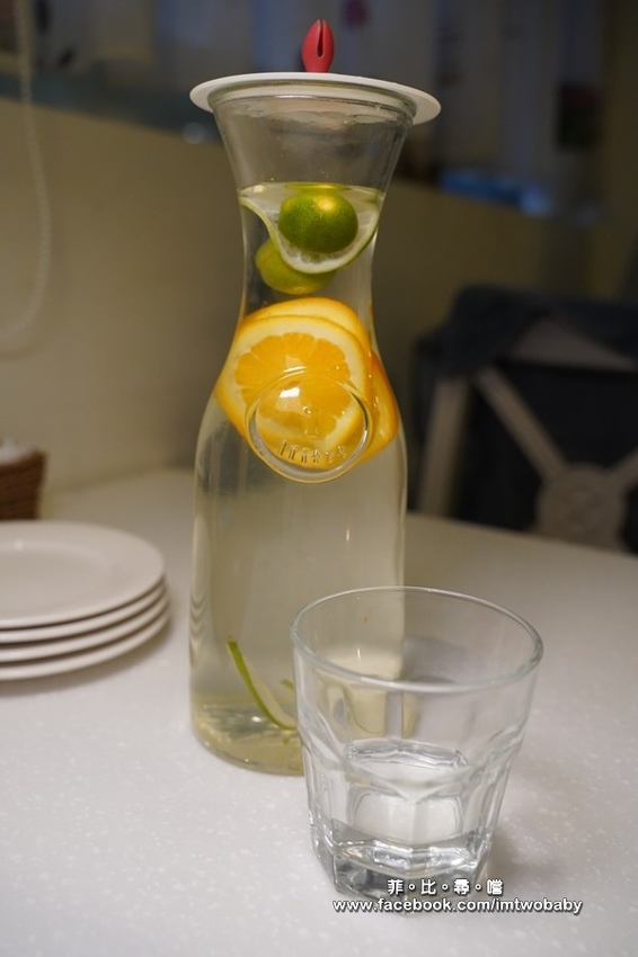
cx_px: 319
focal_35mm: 33
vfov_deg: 57.2
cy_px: 478
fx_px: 878
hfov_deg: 39.9
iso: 4000
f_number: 4.5
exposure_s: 1/250
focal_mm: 33
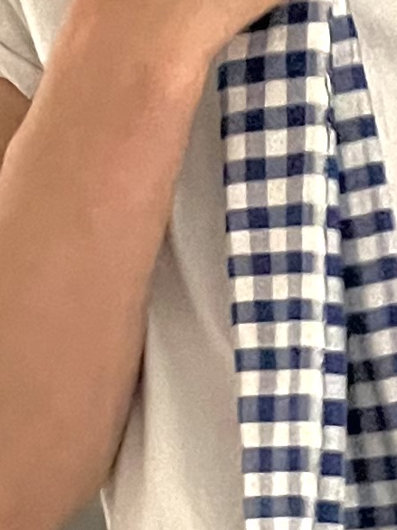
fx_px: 2739
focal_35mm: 179
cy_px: 545
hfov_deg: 8.1
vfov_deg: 10.9
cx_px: 642
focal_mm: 5.7
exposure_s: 1/30
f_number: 1.5
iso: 800
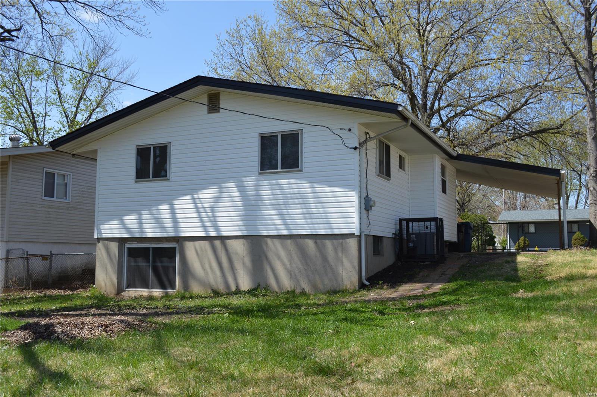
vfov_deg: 39.9
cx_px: 298
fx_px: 547
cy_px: 198
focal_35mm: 33
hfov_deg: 57.3
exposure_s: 1/200
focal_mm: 22
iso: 100
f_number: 7.1
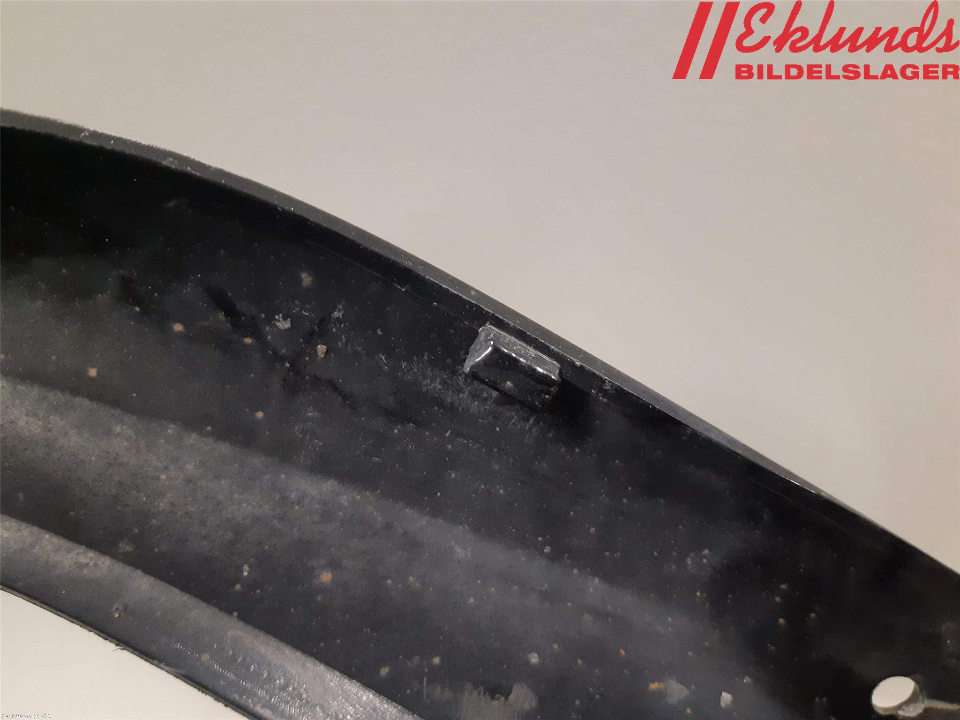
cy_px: 360
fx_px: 721
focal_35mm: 26
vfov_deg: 53.1
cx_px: 480
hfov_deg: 67.3
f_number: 1.7
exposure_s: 1/50
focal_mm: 3.93
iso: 250
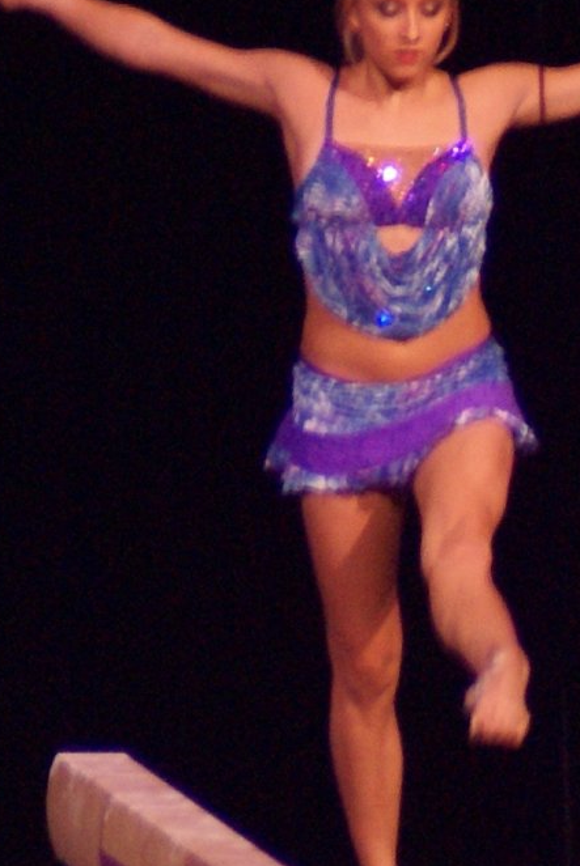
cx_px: 130
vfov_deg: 1.6
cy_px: 447
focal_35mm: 1300
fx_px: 31332
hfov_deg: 1.1
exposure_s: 1/125
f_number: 5.6
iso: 800
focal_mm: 300
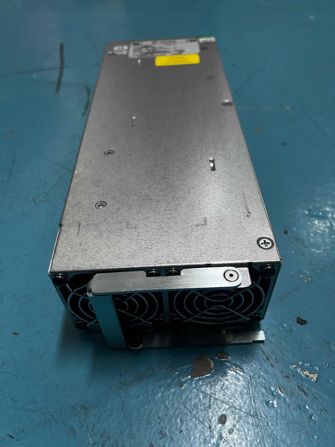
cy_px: 224
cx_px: 168
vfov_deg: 67.3
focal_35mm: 26
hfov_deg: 53.1
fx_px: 335
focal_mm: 5.7
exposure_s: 1/50
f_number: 1.5
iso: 100
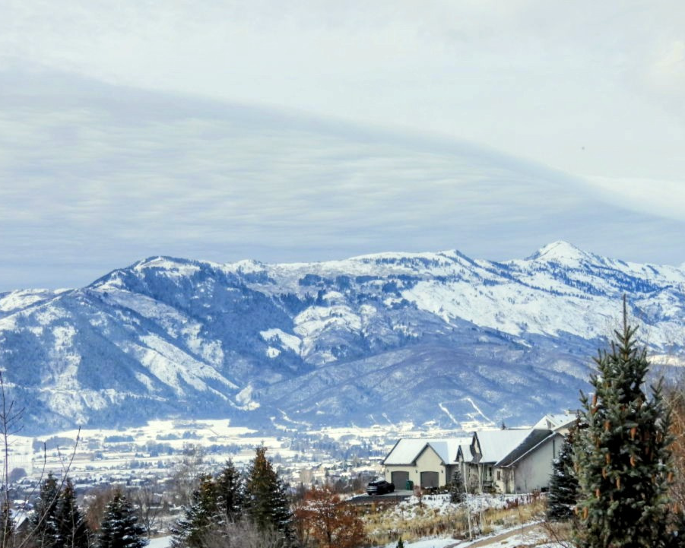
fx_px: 1581
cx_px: 357
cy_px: 386
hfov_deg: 24.4
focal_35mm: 78
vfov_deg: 19.6
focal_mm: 8.9
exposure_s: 1/2000
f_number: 3.5
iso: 100
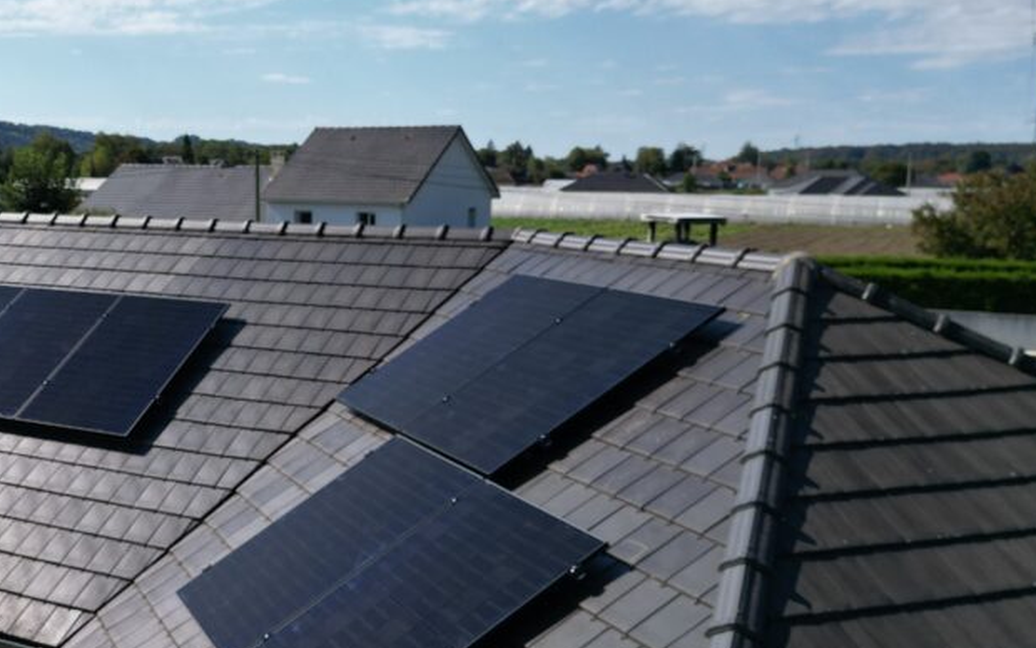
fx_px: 1186
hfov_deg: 45.5
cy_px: 339
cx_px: 256
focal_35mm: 42
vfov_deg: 30.6
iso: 110
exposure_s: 1/4000
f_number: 1.7
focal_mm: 6.72
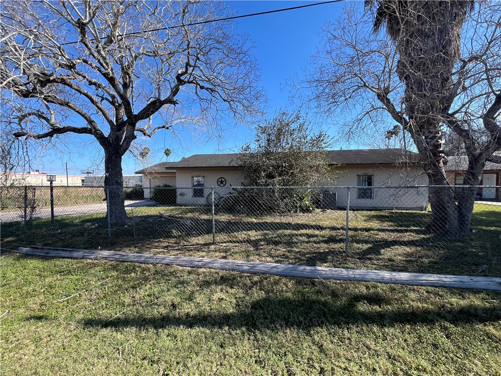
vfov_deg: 89.9
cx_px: 250
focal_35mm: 13
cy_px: 188
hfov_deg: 106.2
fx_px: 188
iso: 32
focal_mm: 1.57
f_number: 1.8
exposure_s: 1/758
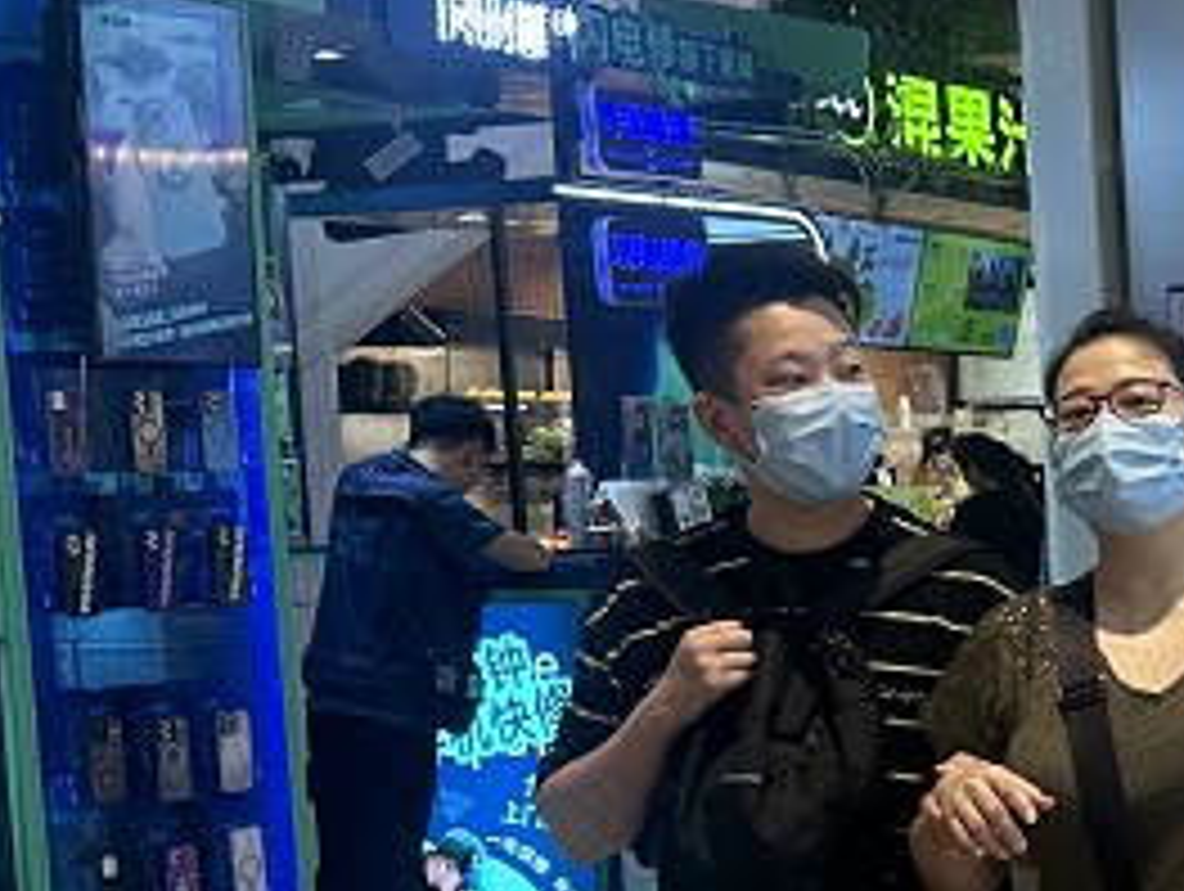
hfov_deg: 21.5
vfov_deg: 17.7
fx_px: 2809
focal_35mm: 82
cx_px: 1553
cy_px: 830
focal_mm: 6.86
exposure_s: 1/100
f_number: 1.78
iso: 80
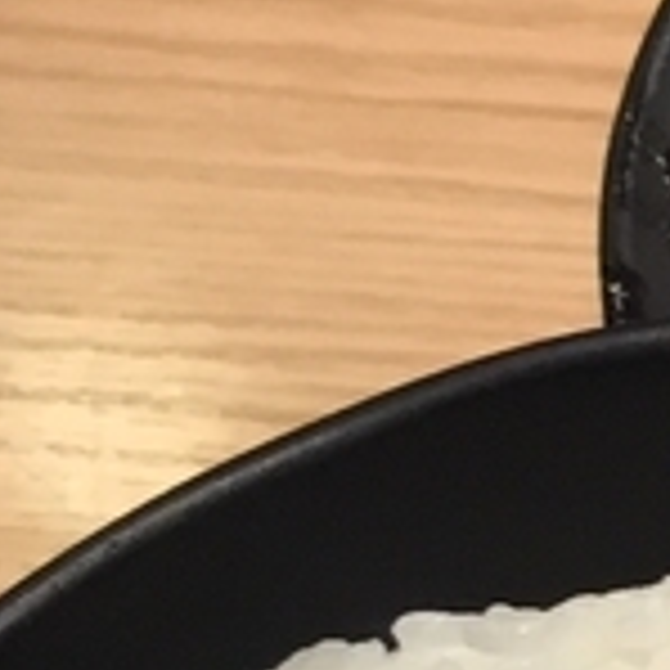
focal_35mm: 206
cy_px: 697
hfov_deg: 6.8
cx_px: 2599
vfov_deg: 8.4
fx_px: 4511
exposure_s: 1/30
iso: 32
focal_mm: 4.15
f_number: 2.2
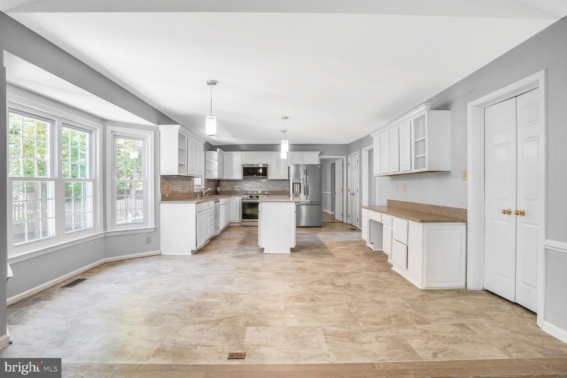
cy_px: 189
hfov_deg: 96.7
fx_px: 252
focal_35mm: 16
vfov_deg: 73.7
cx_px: 284
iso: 800
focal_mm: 16
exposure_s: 1/30
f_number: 8
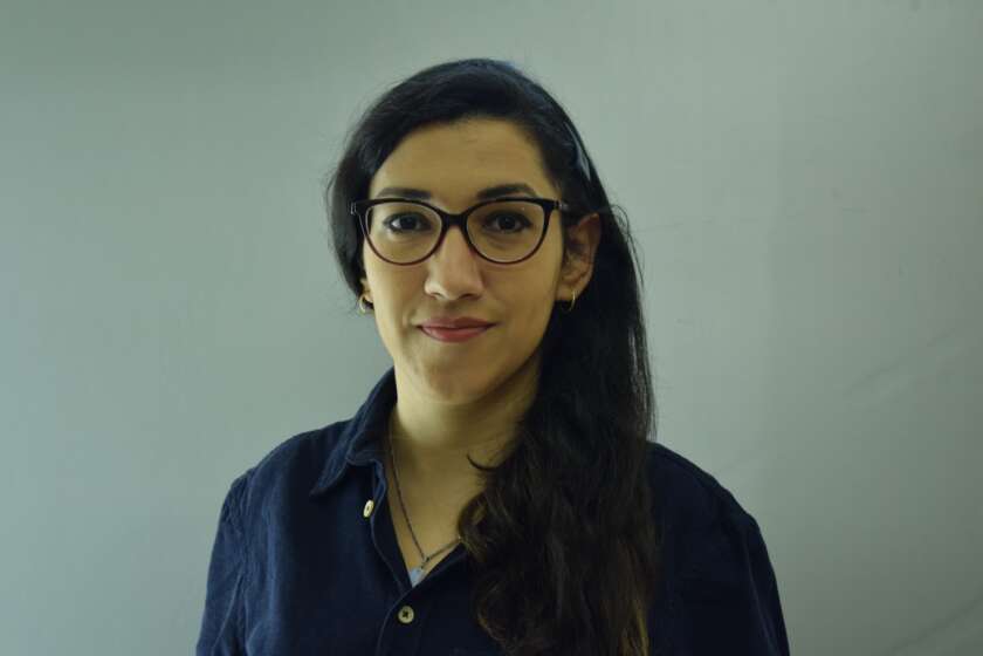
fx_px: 2130
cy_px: 328
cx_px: 492
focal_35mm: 78
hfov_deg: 26.0
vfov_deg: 17.5
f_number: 5.6
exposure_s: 1/50
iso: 800
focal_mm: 52
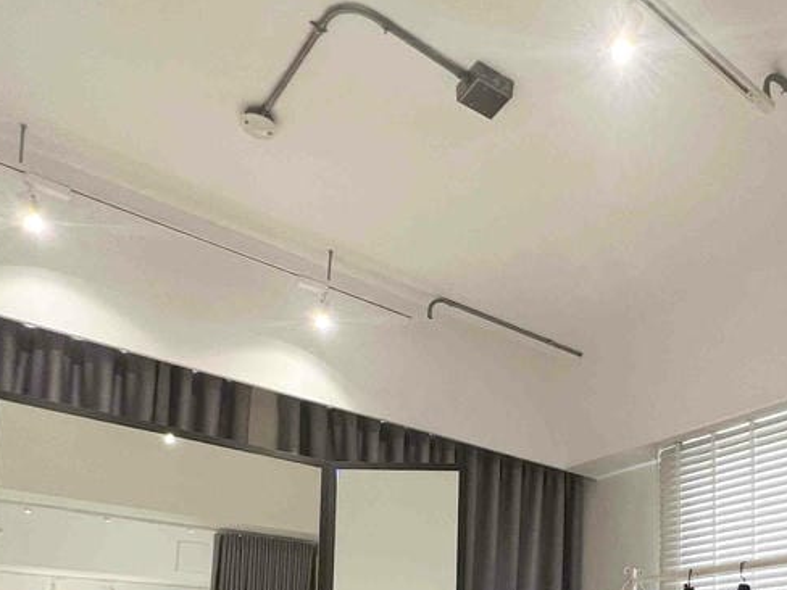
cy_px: 643
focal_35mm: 32
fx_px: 728
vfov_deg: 37.3
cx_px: 610
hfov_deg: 53.7
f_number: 1.8
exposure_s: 1/99
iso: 160
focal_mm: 1.57
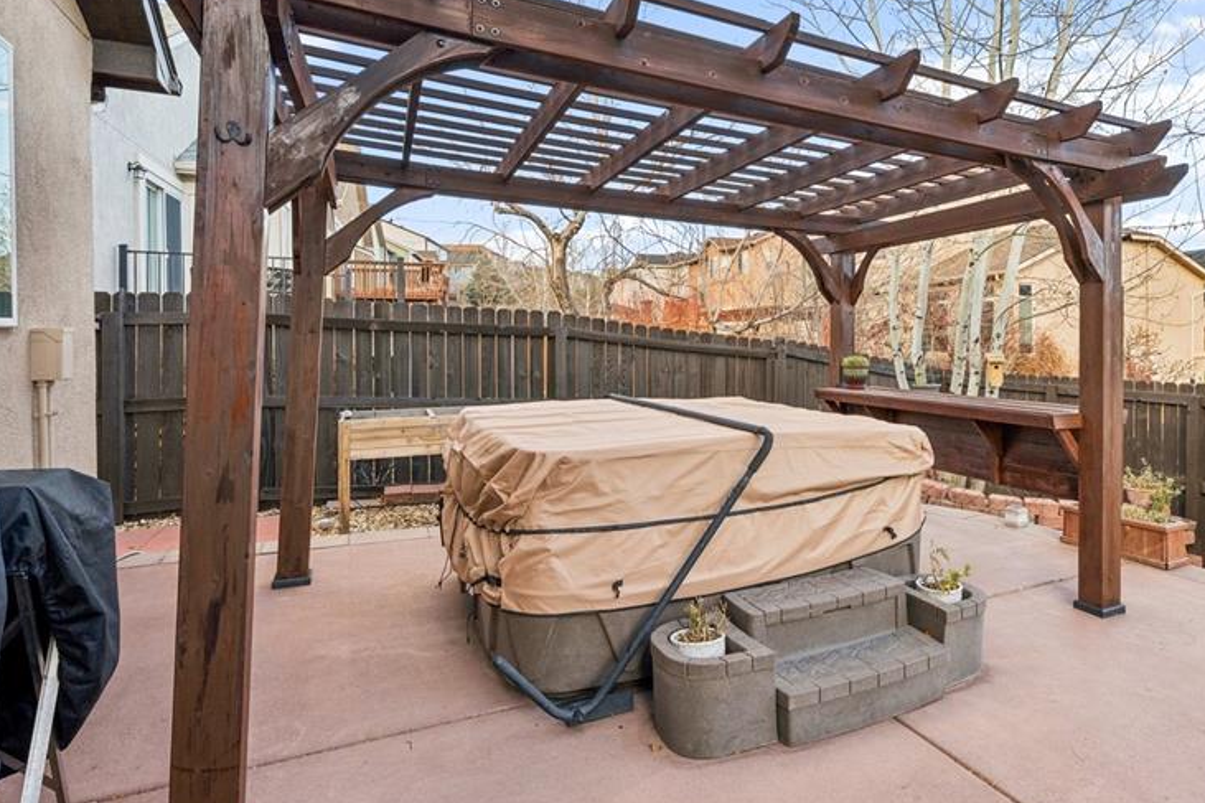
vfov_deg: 59.0
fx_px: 703
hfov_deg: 79.1
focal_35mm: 21
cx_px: 783
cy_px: 326
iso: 100
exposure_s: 1/15
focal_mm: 15
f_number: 11
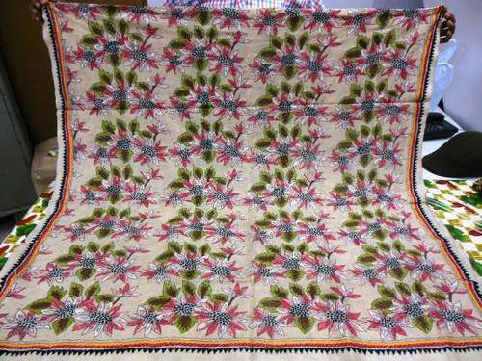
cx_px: 241
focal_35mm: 25
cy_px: 180
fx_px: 348
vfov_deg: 54.9
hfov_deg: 69.4
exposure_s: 1/15
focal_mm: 4.5
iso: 400
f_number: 3.2
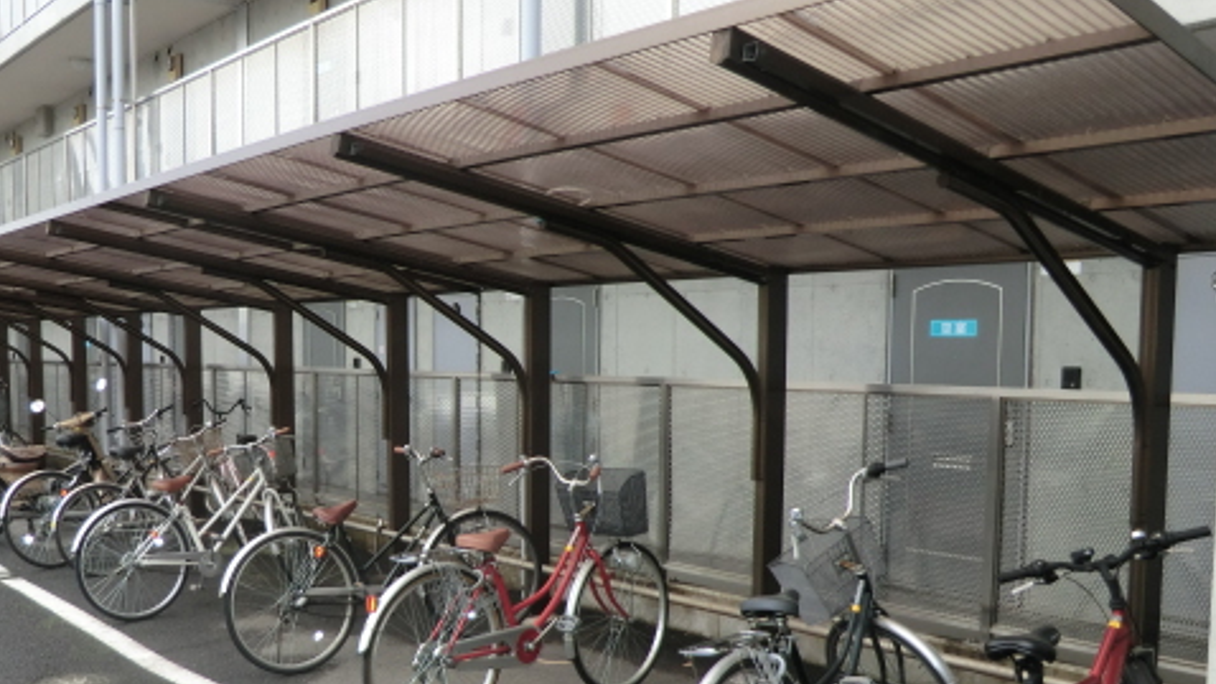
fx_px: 1129
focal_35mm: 35
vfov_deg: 33.3
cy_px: 486
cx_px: 468
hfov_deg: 56.1
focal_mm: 4.3
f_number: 3.2
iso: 80
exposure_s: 1/100
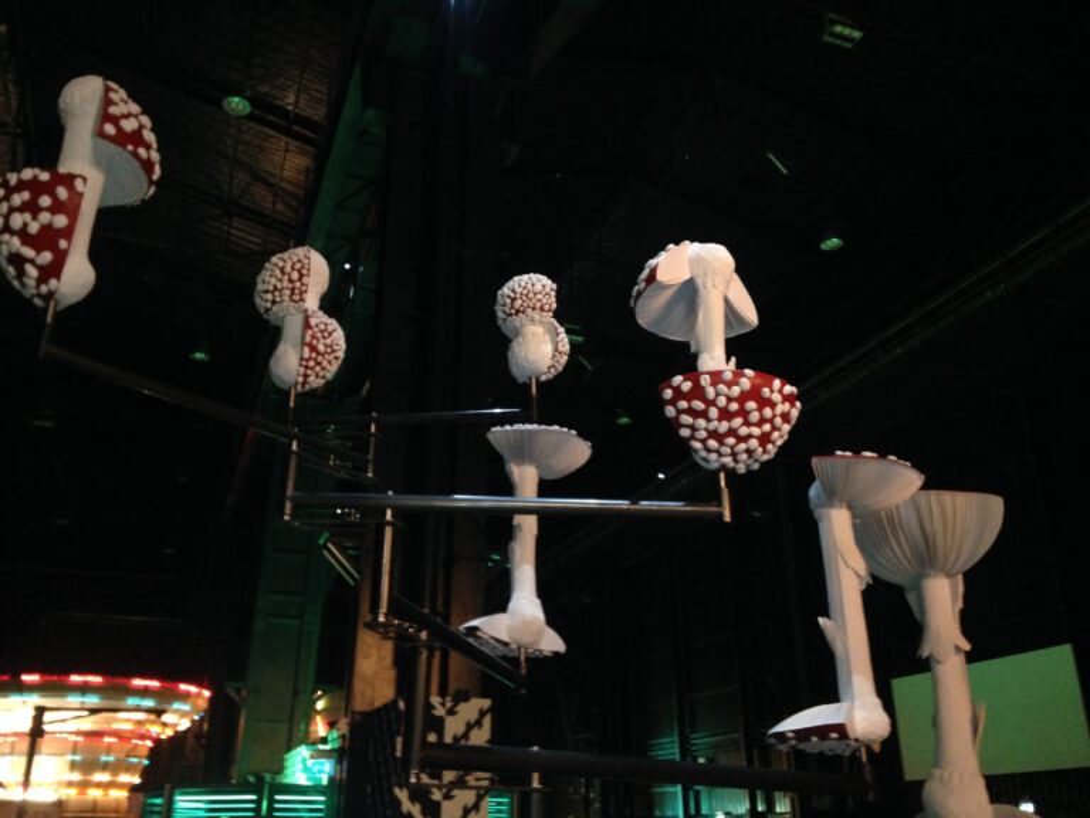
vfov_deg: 42.9
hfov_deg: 55.4
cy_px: 409
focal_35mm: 33
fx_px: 1039
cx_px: 545
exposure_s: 1/16
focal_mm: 4.12
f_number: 2.4
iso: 400
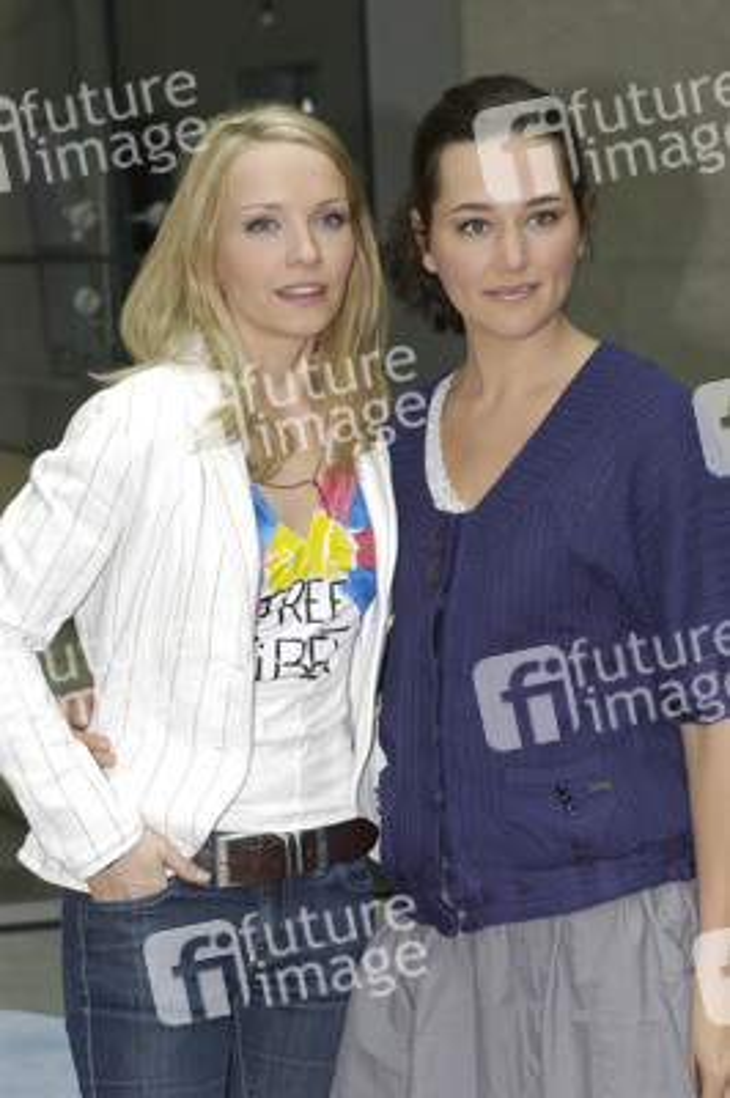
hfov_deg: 10.7
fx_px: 3885
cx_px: 365
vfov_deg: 16.1
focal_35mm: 128
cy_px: 549
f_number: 7.1
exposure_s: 1/125
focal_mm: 85
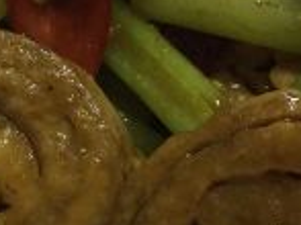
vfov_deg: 10.6
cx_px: 297
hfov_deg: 14.1
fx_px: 1199
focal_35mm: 138
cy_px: -36
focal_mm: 4.15
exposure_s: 1/30
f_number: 2.2
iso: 100
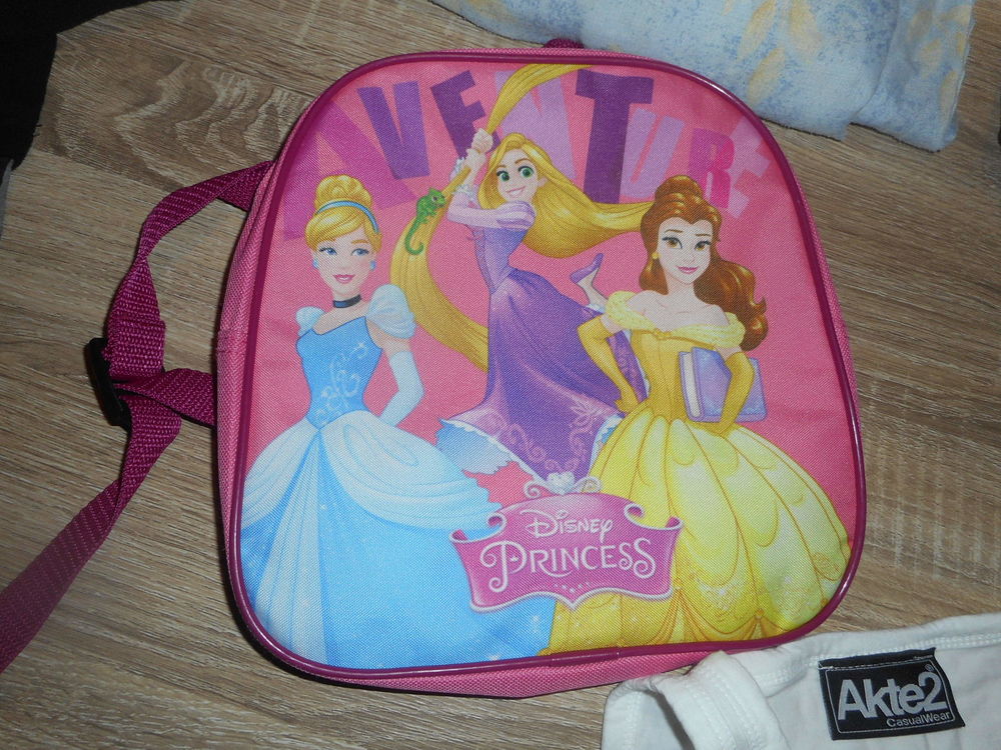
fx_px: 723
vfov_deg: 54.9
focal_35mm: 25
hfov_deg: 69.4
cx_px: 500
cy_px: 375
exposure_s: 1/25
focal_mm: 4.5
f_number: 3.7
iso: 80
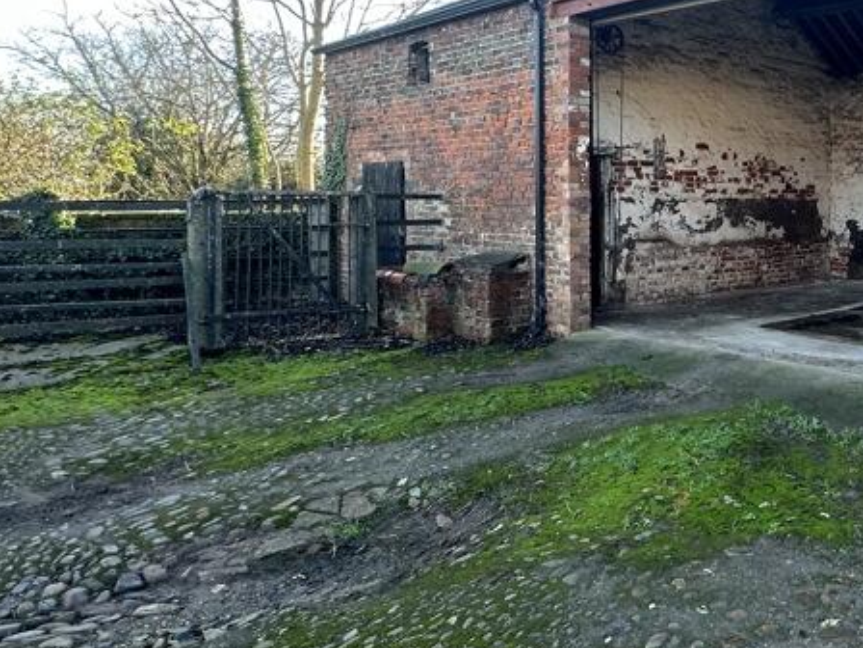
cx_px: 853
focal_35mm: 32
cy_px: 210
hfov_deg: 47.6
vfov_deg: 43.5
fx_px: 798
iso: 50
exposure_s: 1/99
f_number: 2.2
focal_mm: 2.22
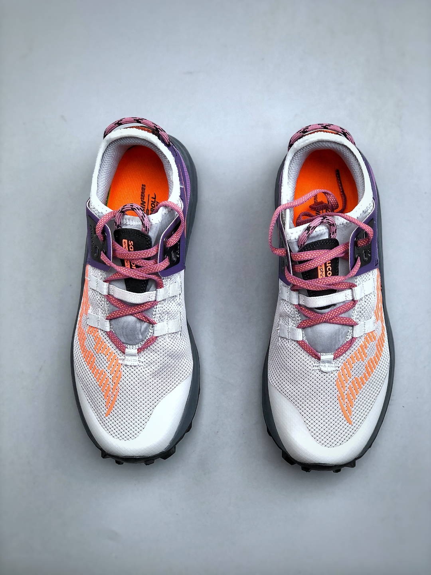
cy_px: 288
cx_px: 216
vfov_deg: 33.8
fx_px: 946
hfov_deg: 25.7
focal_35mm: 57
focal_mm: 6.6
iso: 25
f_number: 2.8
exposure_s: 1/50
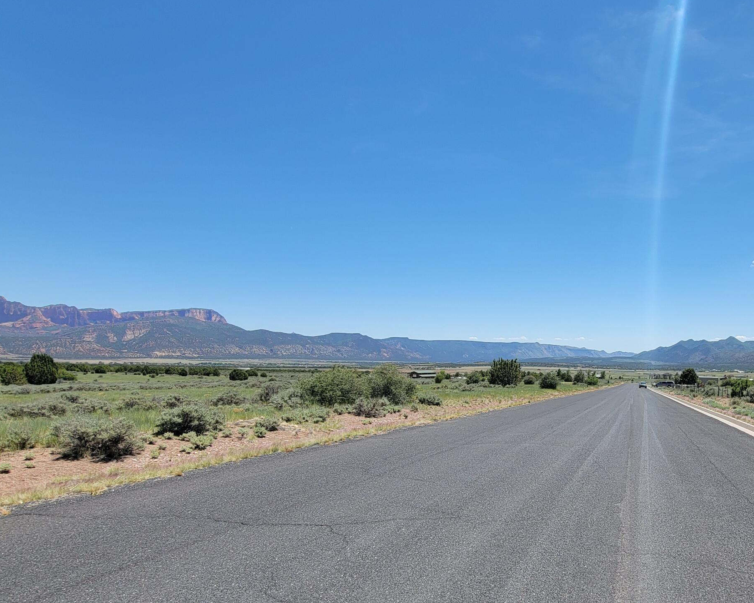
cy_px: 376
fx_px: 469
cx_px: 513
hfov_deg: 74.8
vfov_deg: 64.6
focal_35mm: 21
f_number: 2.2
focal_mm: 2.2
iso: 50
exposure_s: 1/1672
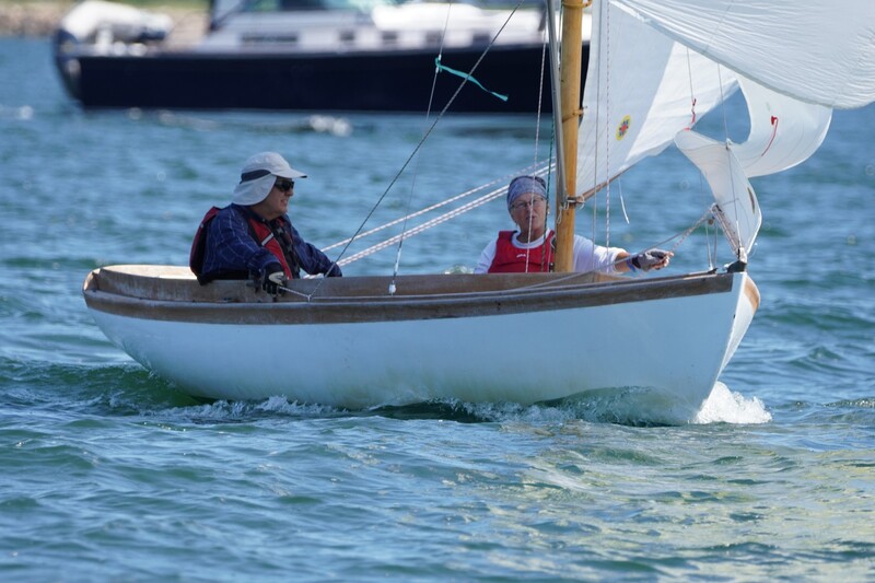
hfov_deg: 3.3
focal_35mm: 632
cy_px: 292
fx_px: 15345
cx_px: 438
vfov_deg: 2.2
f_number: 6.3
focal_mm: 421
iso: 500
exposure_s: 1/1600
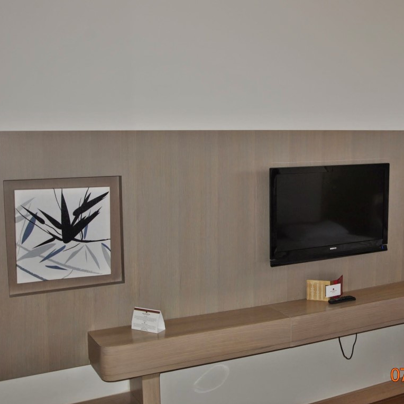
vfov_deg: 36.8
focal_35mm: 46
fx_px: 607
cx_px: 295
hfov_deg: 36.1
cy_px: 203
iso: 200
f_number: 4.5
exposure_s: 1/60
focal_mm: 24
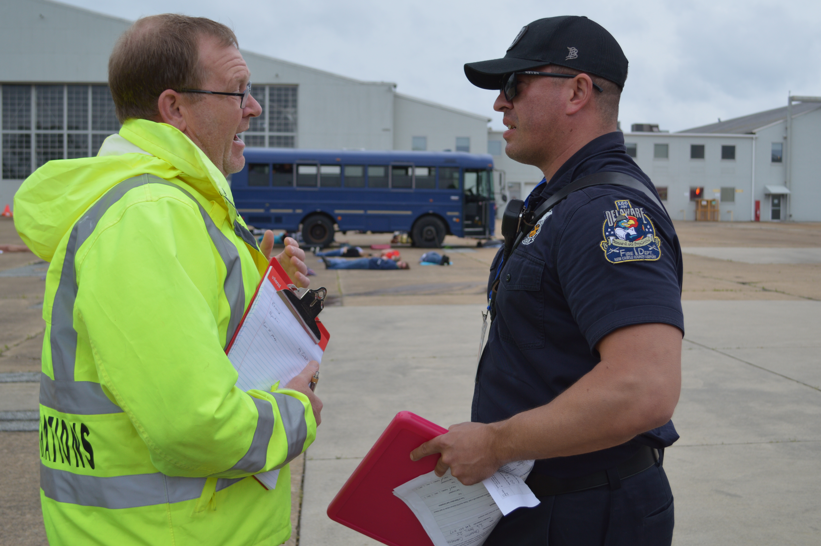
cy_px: 254
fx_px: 1003
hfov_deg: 44.5
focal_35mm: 44
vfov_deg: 30.4
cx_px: 428
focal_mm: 26
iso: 100
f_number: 4.2
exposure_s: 1/320
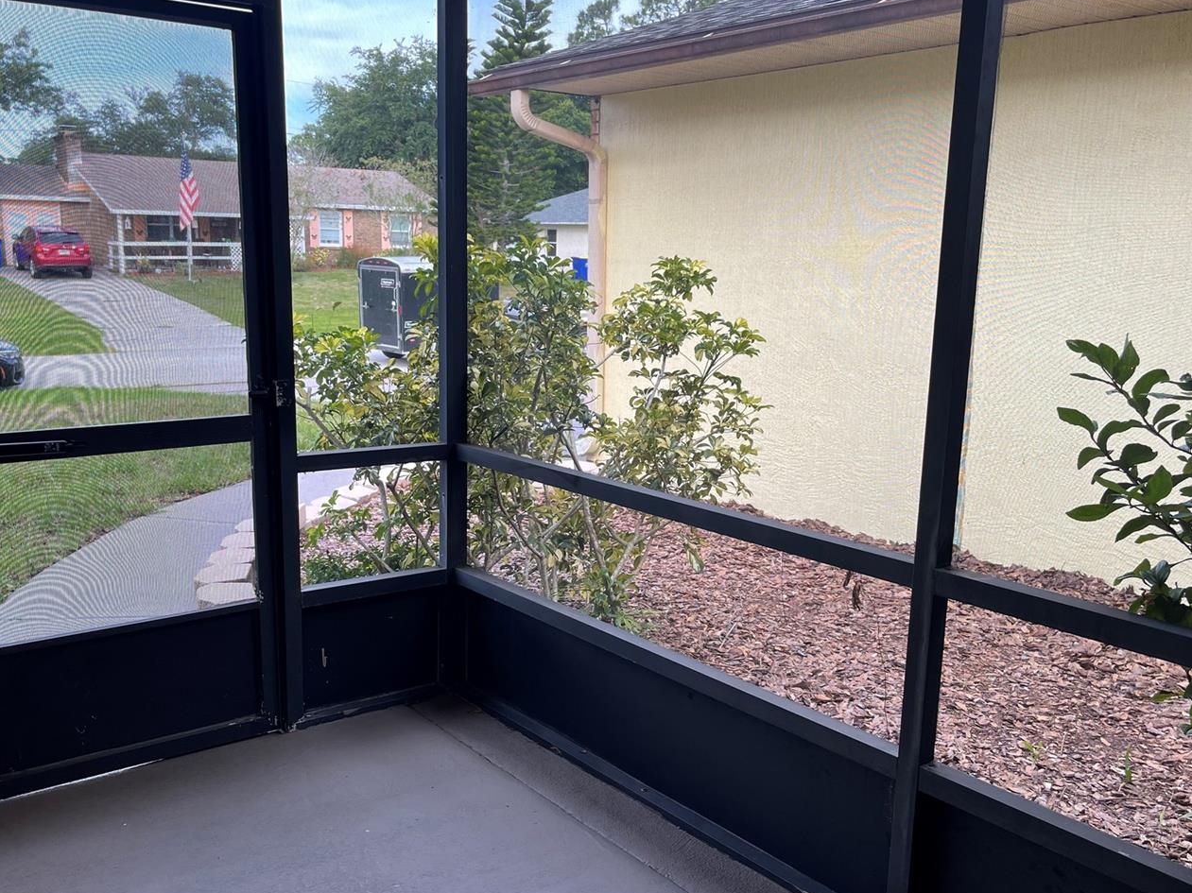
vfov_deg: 42.9
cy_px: 491
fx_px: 1136
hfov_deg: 55.4
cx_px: 589
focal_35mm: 33
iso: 32
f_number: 1.6
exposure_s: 1/150
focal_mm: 5.1
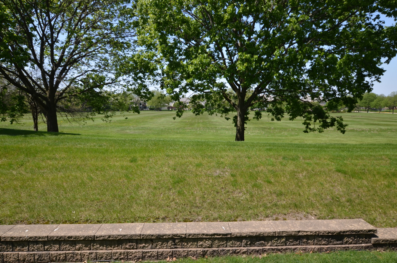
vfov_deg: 59.3
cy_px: 132
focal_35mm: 21
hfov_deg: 81.3
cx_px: 198
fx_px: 231
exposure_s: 1/250
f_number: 8
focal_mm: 14
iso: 200
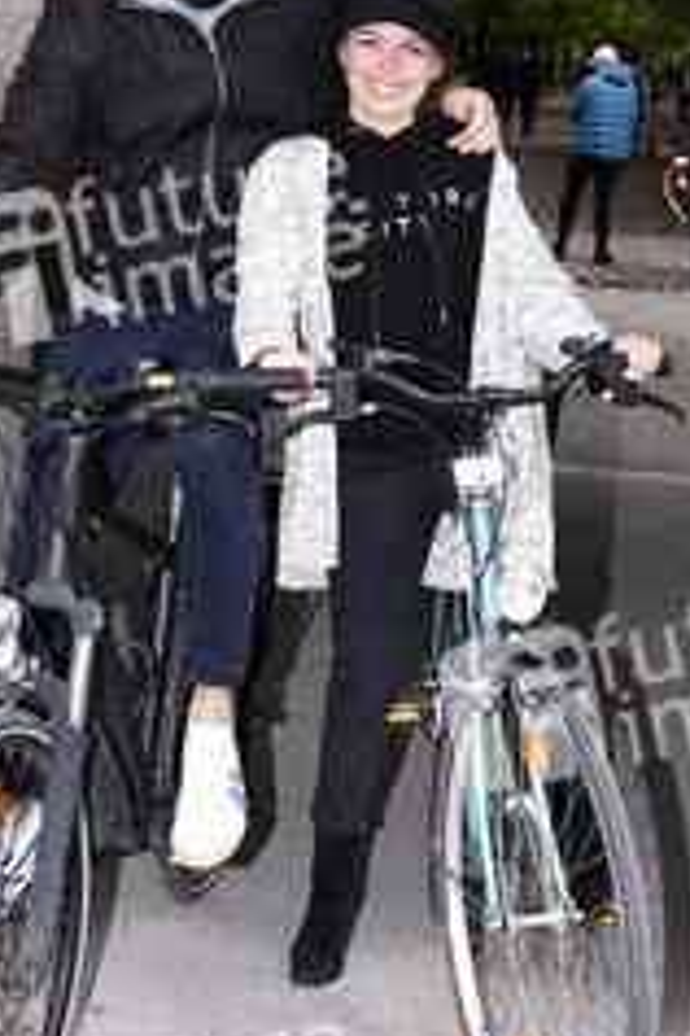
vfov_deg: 33.9
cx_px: 266
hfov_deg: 22.9
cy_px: 472
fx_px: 1696
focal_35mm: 59
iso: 320
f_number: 11
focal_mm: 35
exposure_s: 1/160
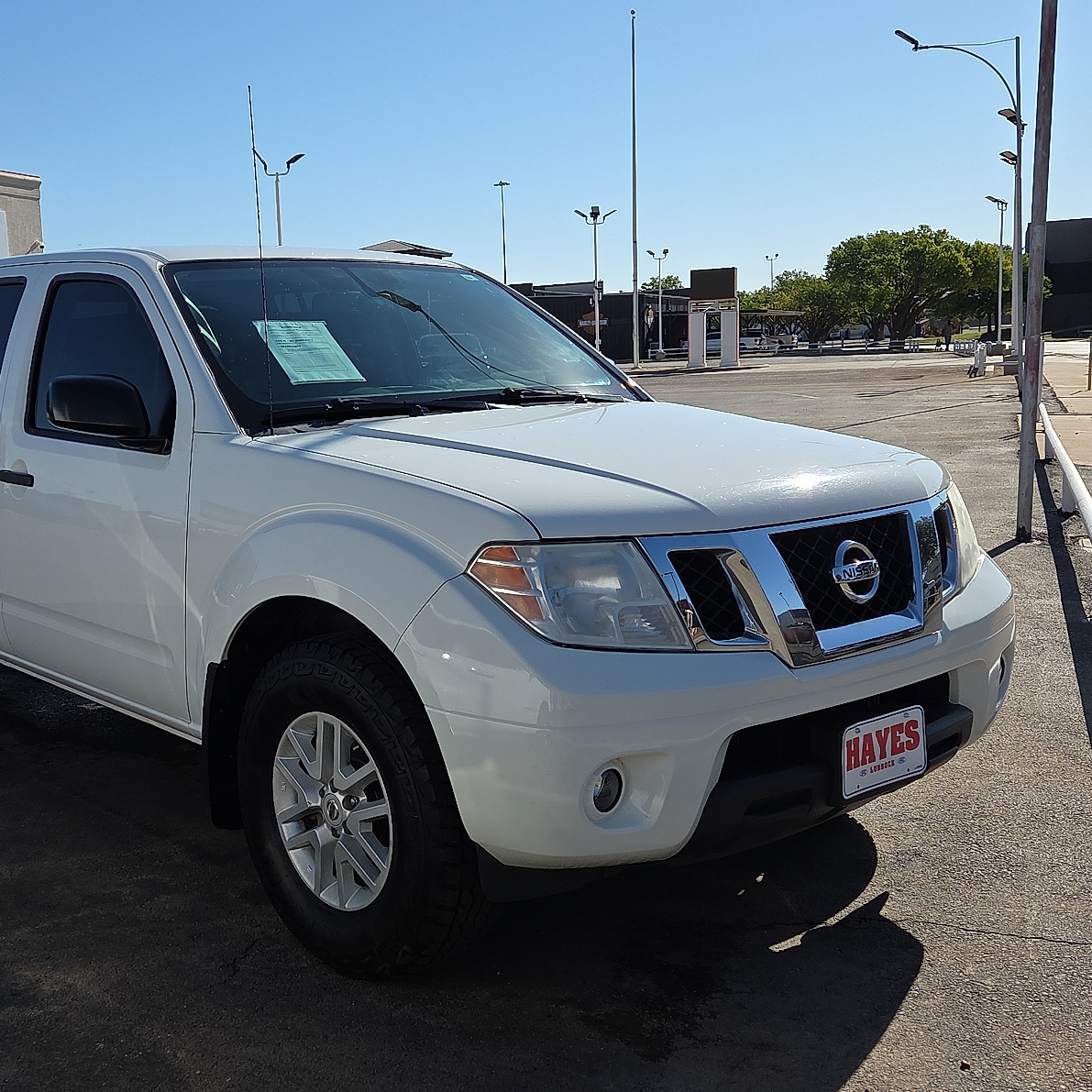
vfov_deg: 43.9
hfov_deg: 43.2
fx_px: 1356
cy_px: 546
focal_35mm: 38
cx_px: 361
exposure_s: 1/10000
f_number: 1.8
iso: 78
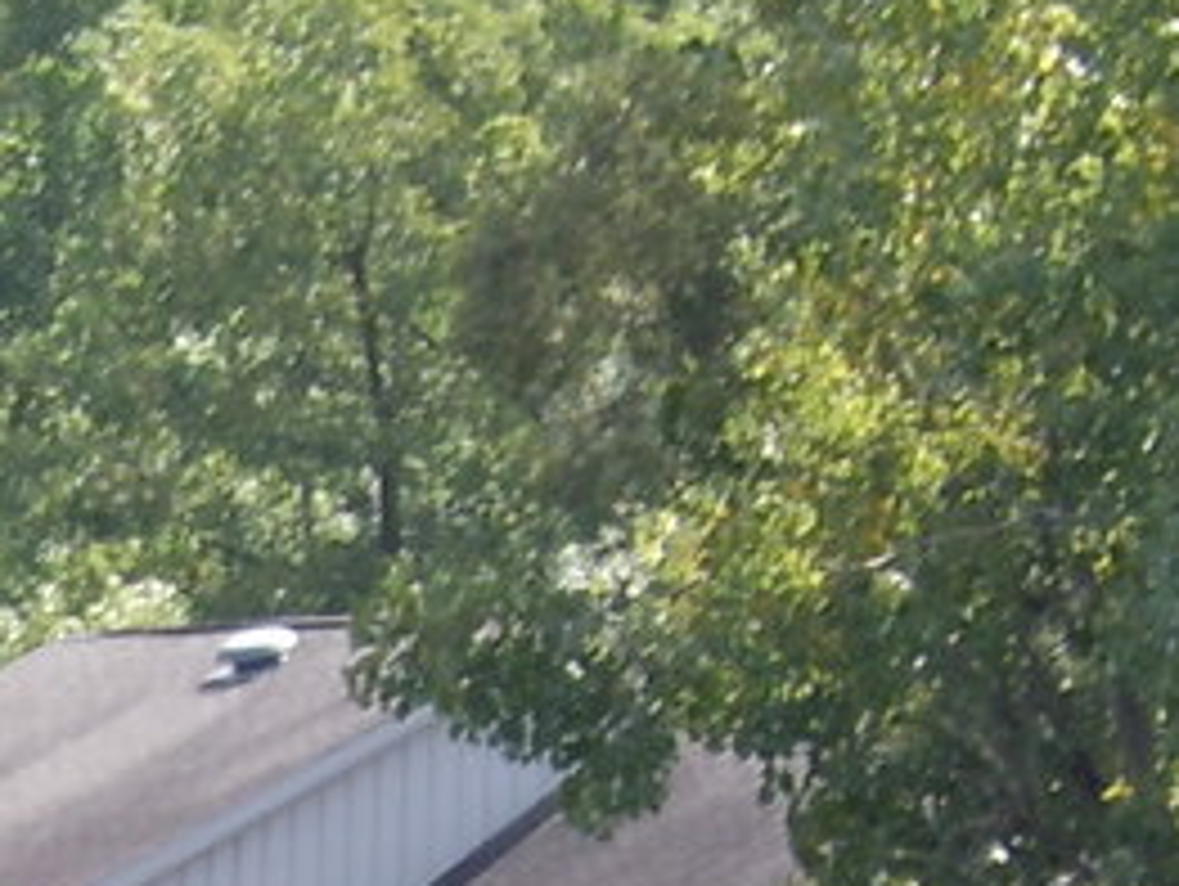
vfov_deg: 2.3
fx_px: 21988
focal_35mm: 645
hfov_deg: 3.1
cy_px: 1246
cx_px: -472
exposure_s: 1/125
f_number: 5.5
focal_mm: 25.3
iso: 100
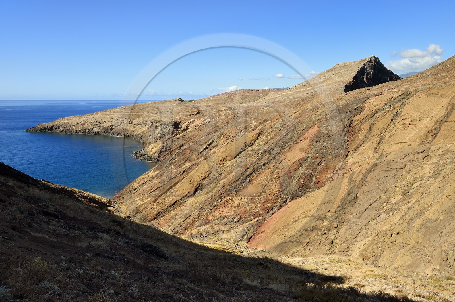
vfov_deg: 44.9
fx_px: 366
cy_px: 151
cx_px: 228
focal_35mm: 29
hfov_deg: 63.7
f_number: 13
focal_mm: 29
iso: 200
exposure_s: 1/200
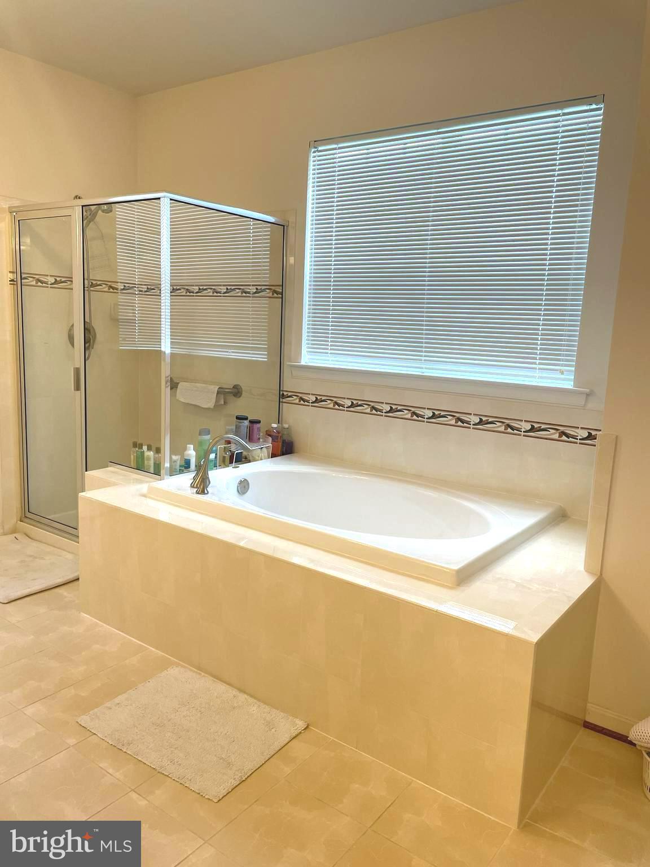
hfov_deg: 53.1
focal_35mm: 26
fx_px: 651
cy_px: 434
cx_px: 325
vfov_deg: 67.3
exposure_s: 1/120
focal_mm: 4.2
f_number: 1.6
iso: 50
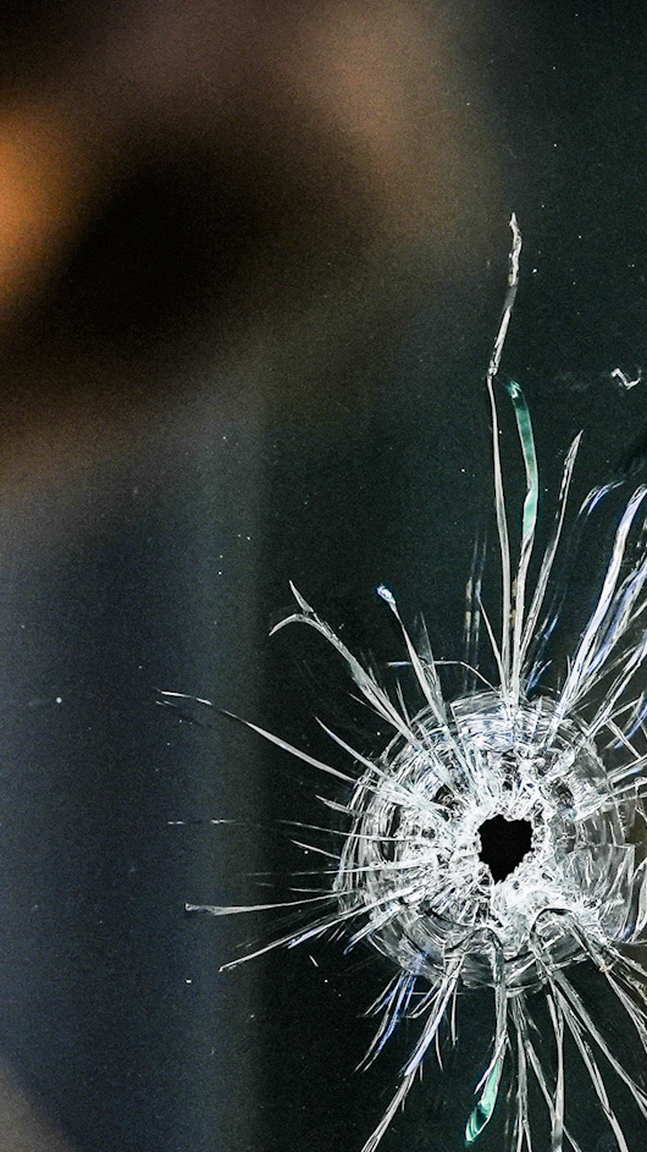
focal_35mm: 640
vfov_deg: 3.4
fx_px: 19532
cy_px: 740
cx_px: 273
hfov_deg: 1.9
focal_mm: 200
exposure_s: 1/1250
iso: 400
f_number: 2.8
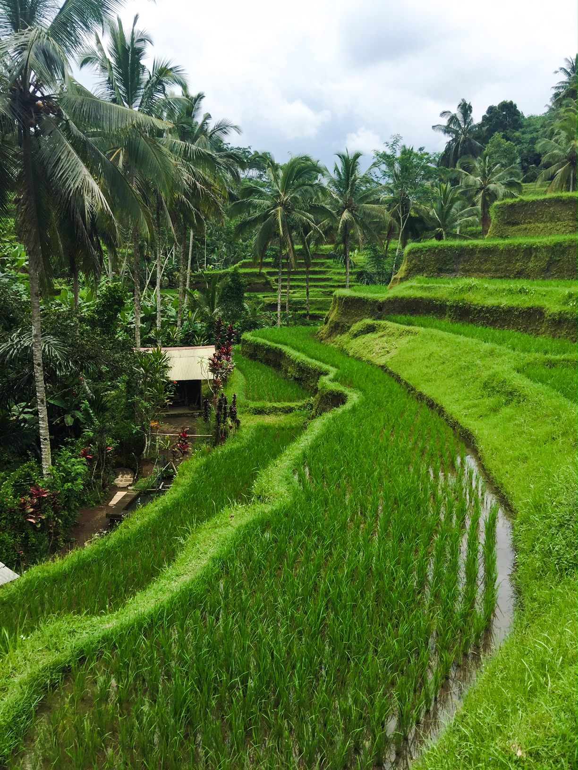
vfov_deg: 61.7
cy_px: 385
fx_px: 646
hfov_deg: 48.2
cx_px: 289
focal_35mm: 29
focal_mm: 4.15
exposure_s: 1/1412
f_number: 2.2
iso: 32
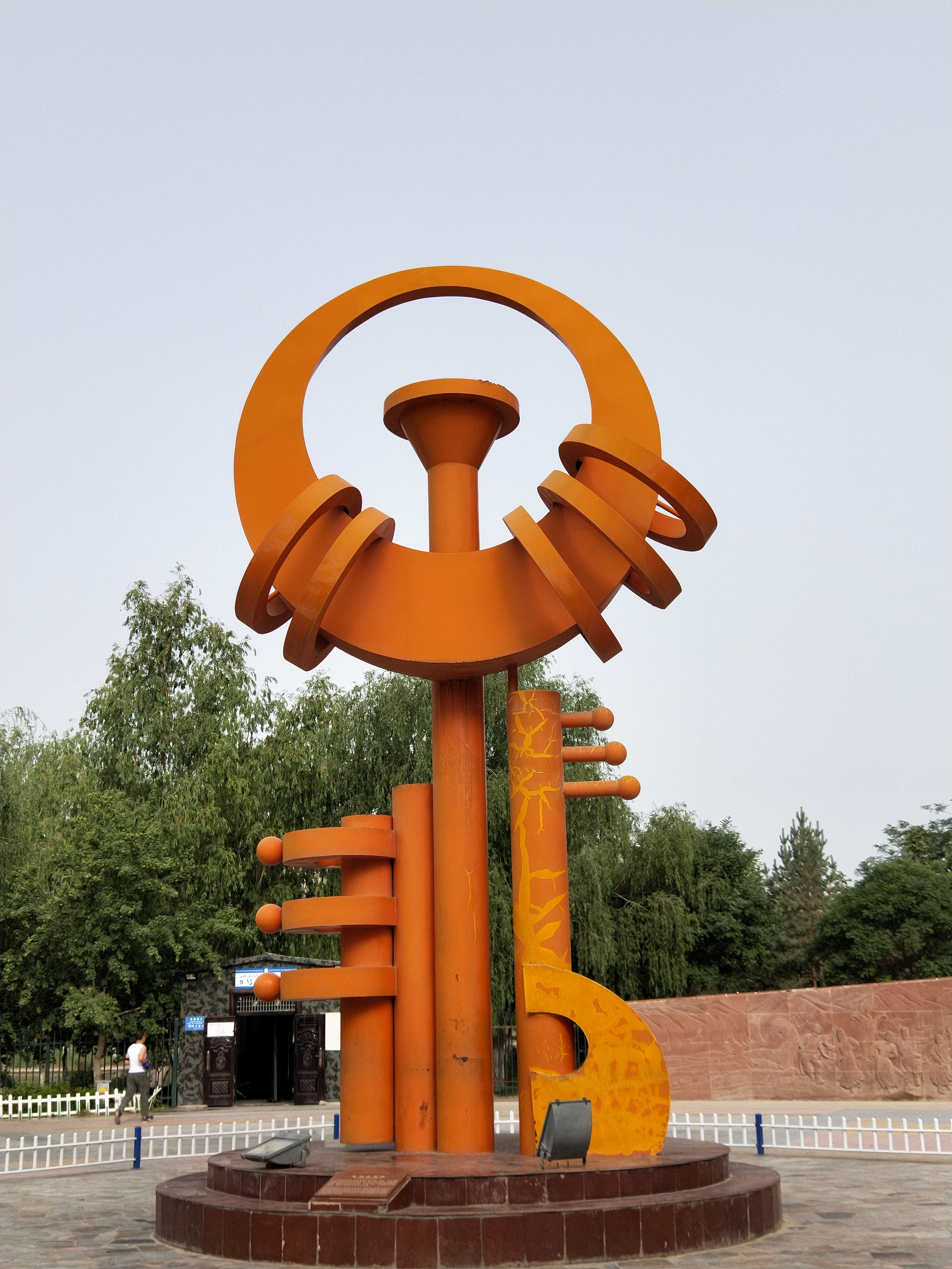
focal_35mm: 25
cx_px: 476
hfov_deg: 54.9
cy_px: 634
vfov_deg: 69.4
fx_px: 917
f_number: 1.7
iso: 33
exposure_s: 1/1317
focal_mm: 4.27
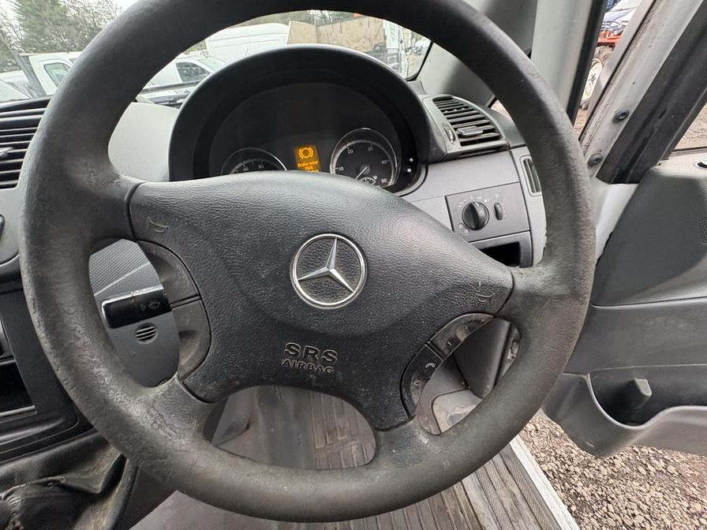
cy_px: 265
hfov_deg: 102.1
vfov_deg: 85.7
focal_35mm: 14
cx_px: 354
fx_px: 286
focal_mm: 2.22
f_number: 2.2
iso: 200
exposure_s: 1/99
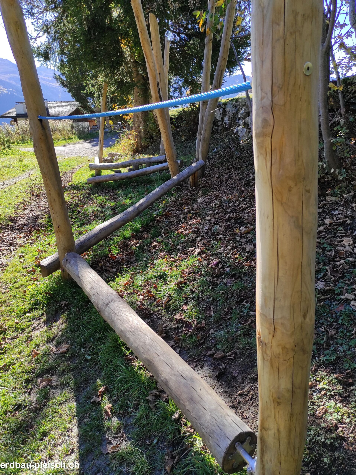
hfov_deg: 54.8
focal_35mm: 25
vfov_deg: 69.4
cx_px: 178
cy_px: 238
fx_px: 343
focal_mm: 5.43
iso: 100
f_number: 1.89
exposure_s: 1/692
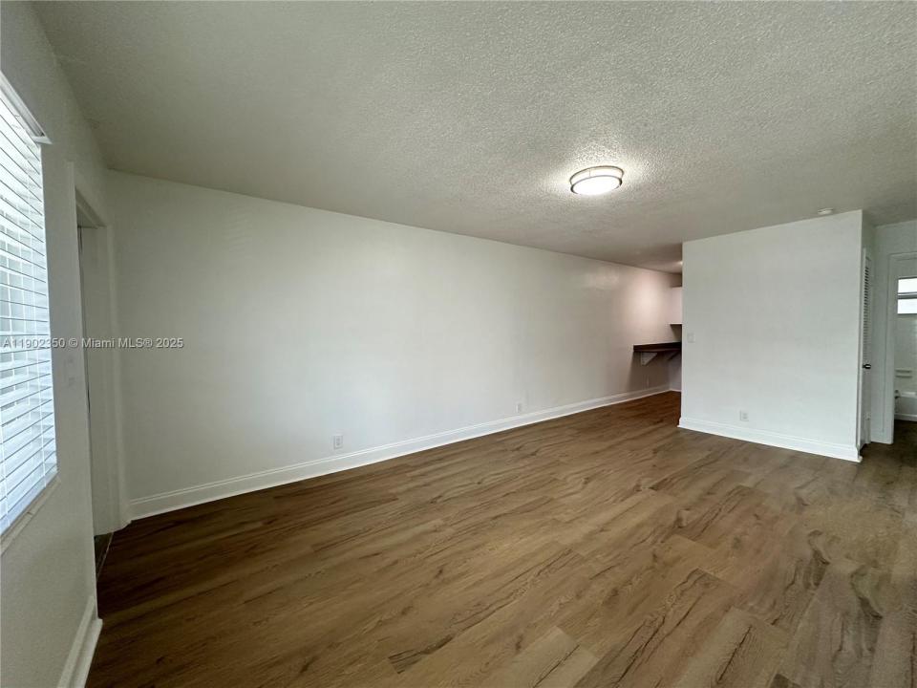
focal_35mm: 14
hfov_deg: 102.1
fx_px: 371
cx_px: 458
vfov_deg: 85.7
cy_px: 344
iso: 250
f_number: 2.2
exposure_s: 1/120
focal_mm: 2.22
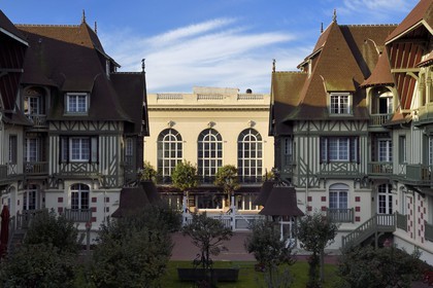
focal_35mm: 50
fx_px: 601
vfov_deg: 27.0
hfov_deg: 39.6
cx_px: 216
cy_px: 144
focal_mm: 50
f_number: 13
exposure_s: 1/250
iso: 400
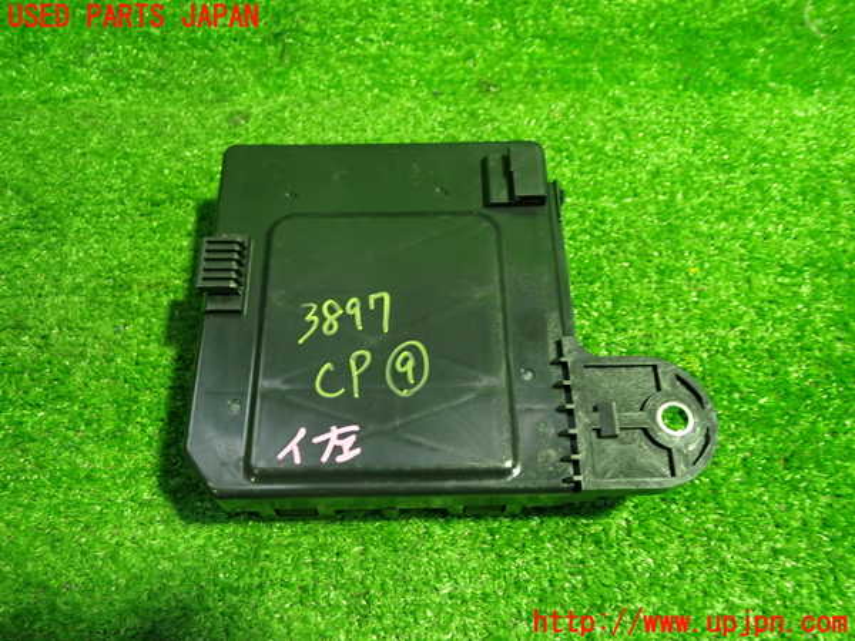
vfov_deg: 46.8
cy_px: 320
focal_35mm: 30
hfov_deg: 60.0
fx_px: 741
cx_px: 428
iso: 500
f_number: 2.3
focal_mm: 5.4
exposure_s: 1/30
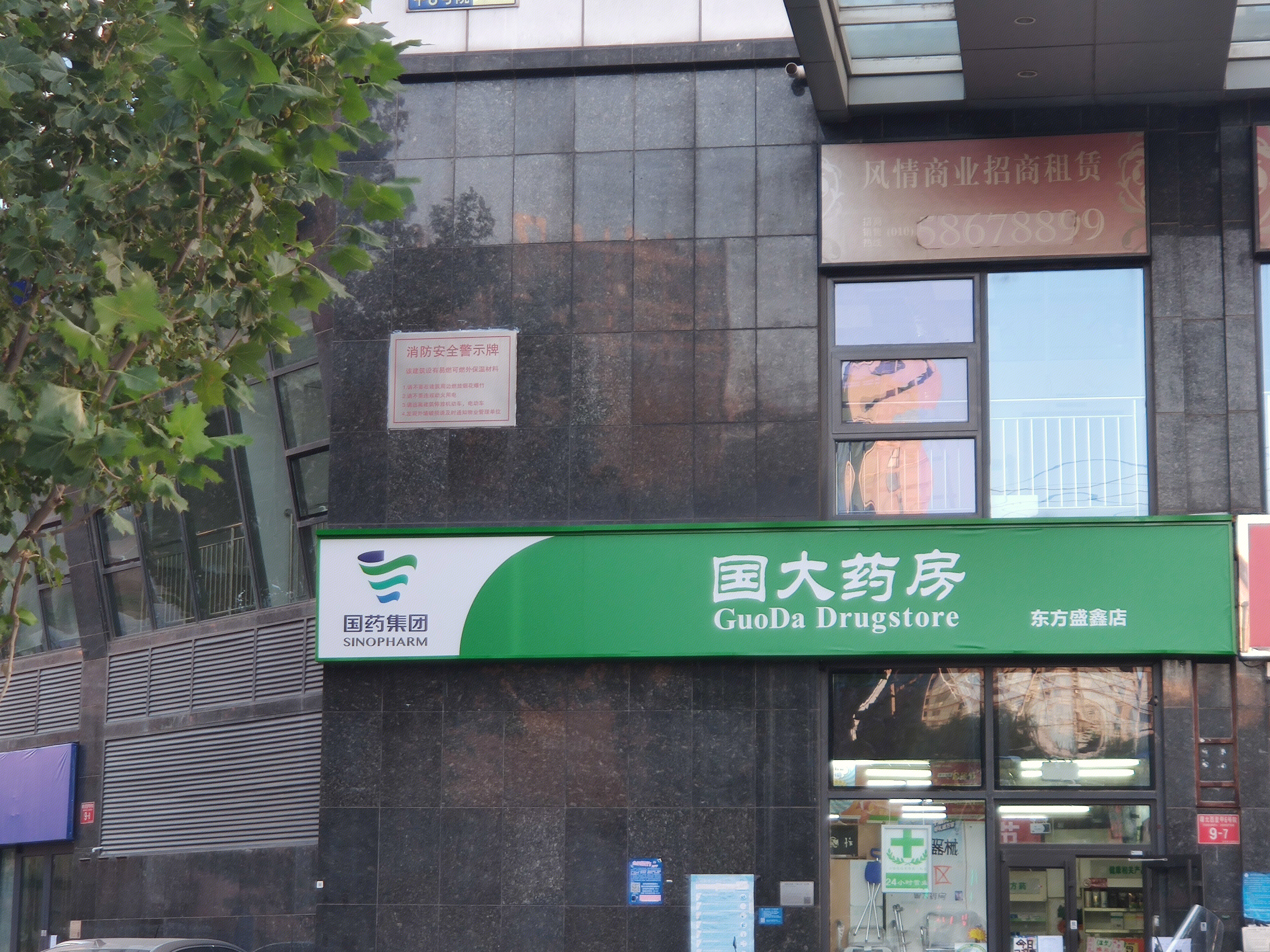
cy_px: 476
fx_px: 2752
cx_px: 635
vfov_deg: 19.6
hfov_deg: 26.0
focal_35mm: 75
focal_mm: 6.22
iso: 197
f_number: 2.2
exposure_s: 1/50
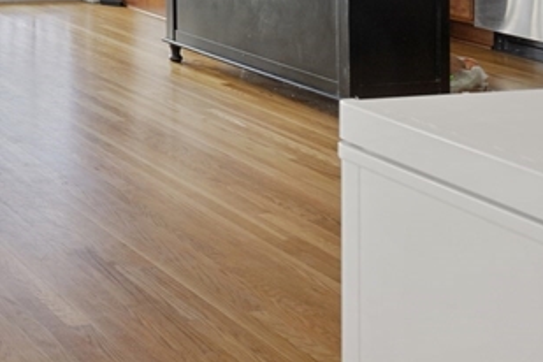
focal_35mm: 63
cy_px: -201
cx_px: -341
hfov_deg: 23.2
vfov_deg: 18.7
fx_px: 950
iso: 320
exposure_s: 1/4
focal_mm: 19
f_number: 7.1
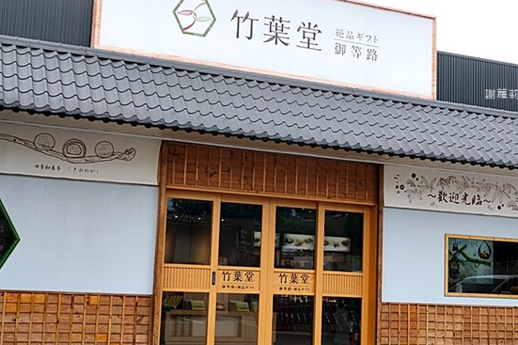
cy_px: 165
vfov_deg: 25.0
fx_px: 777
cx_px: 245
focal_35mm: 54
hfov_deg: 36.9
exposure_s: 1/750
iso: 800
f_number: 5
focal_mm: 23
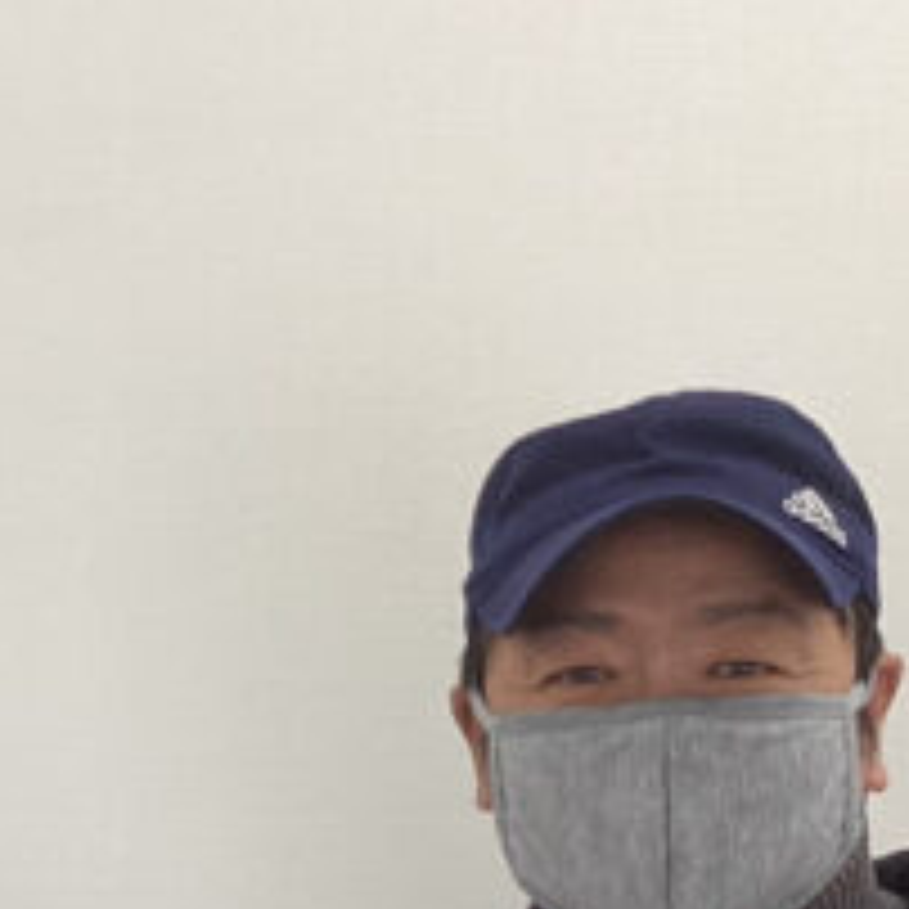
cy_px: 1112
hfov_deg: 16.1
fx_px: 3090
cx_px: -158
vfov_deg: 16.0
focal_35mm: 104
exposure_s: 1/120
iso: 40
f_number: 2.4
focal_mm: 3.3
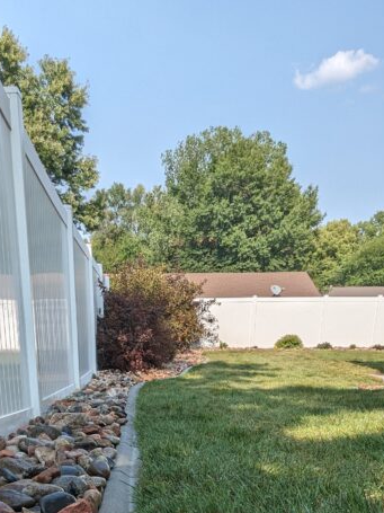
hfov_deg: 39.2
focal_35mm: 36
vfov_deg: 45.2
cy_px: 486
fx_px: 533
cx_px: 130
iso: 50
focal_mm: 2.35
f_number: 2.2
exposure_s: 1/2160
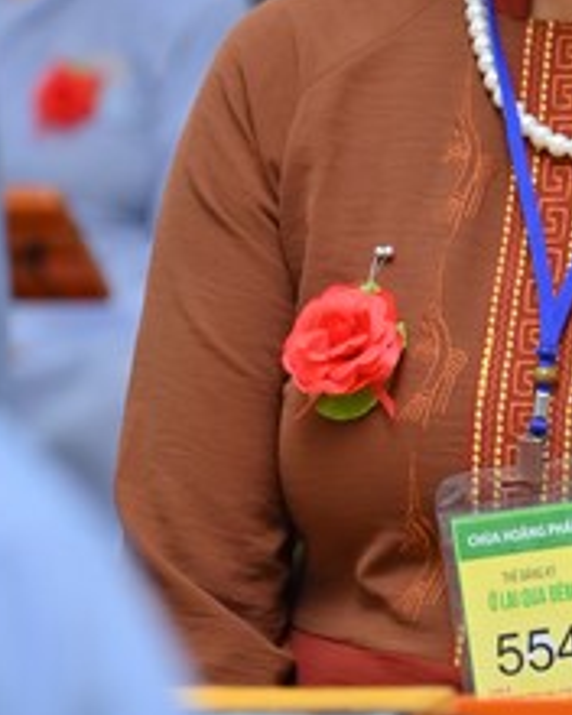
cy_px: 364
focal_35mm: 305
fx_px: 6454
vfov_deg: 6.3
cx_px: 658
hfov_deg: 5.1
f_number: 4.5
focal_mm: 110
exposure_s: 1/125
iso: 1250
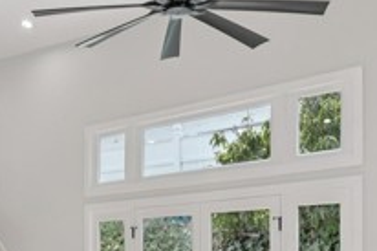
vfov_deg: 20.9
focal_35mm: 62
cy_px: 269
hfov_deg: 32.0
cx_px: 110
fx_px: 649
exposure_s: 1/30
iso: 160
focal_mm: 20
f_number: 8
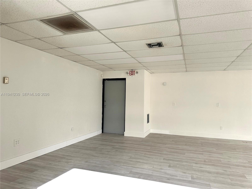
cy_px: 94
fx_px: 175
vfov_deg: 56.8
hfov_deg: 71.6
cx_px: 126
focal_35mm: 24
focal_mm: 6.86
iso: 160
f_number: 1.78
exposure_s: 1/121
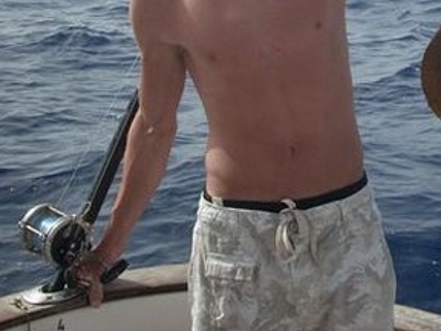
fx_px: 1032
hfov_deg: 23.9
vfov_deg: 17.7
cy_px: -17
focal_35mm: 81
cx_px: 332
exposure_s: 1/285
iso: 64
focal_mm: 6.2
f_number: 5.6
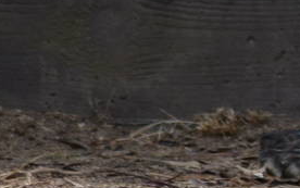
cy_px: -4
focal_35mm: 1944
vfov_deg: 0.7
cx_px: 863
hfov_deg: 1.1
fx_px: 15907
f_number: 4.8
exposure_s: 1/1250
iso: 400
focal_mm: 220
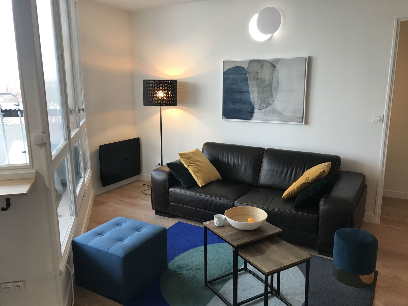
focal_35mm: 28
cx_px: 204
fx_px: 330
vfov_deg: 49.7
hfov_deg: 63.4
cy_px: 153
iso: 32
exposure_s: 1/32
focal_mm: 3.99
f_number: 1.8
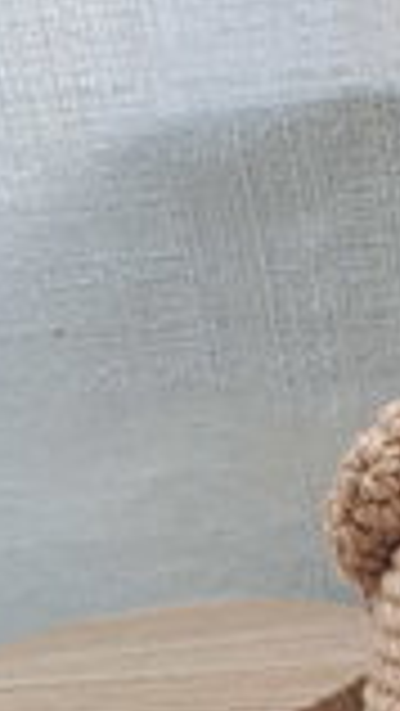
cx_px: 733
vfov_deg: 19.0
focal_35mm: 92
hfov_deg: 12.1
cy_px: 1195
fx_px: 1733
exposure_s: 1/33
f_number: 1.8
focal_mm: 4.65
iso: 320
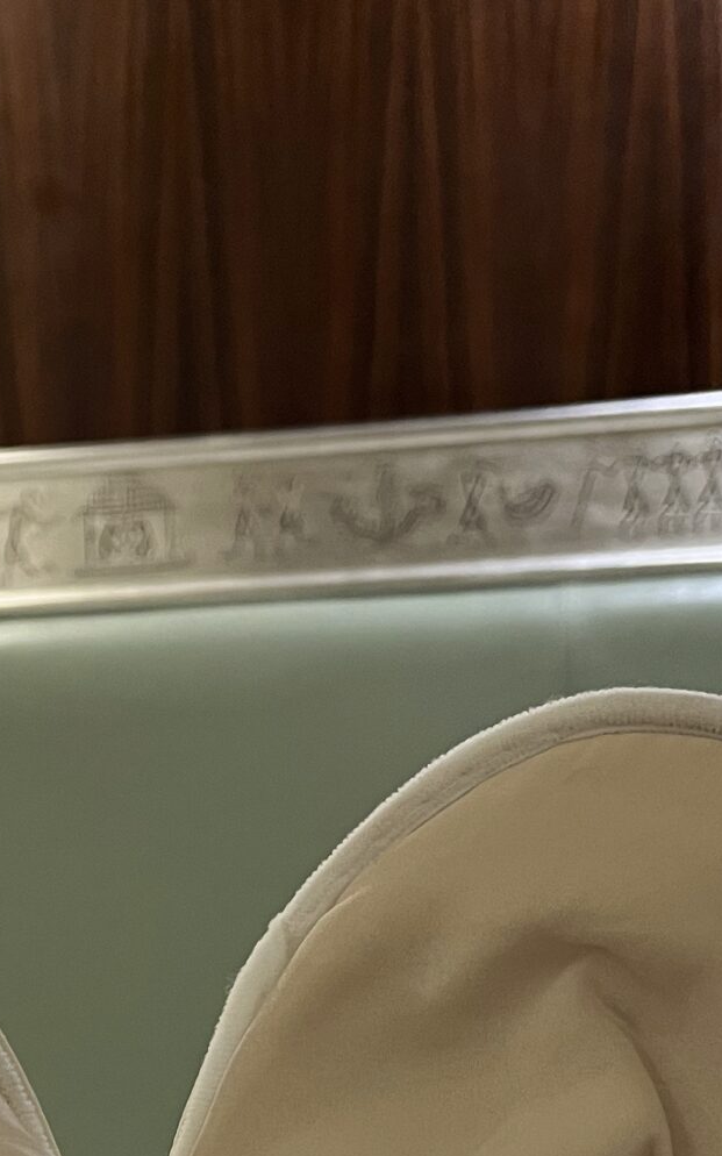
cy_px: 1349
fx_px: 2236
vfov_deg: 26.2
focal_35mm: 71
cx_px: 112
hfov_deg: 18.1
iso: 160
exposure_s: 1/50
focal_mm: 5.1
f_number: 1.6
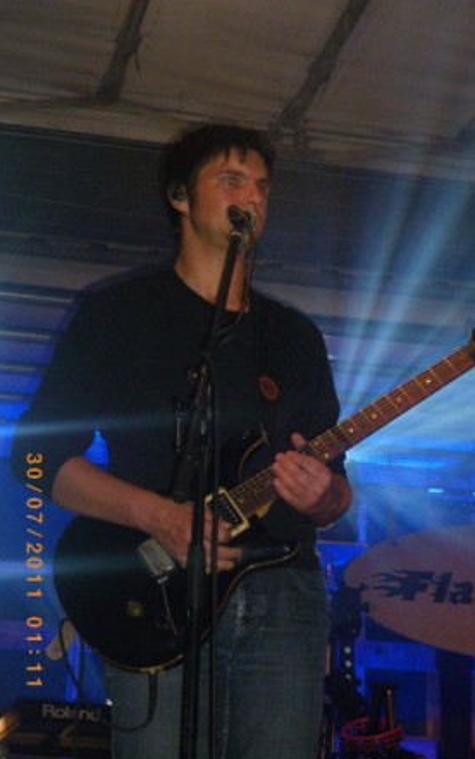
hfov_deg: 15.4
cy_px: 382
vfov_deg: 24.4
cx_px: 256
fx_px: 1759
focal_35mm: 85
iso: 800
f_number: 4.6
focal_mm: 13.9
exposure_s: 1/100
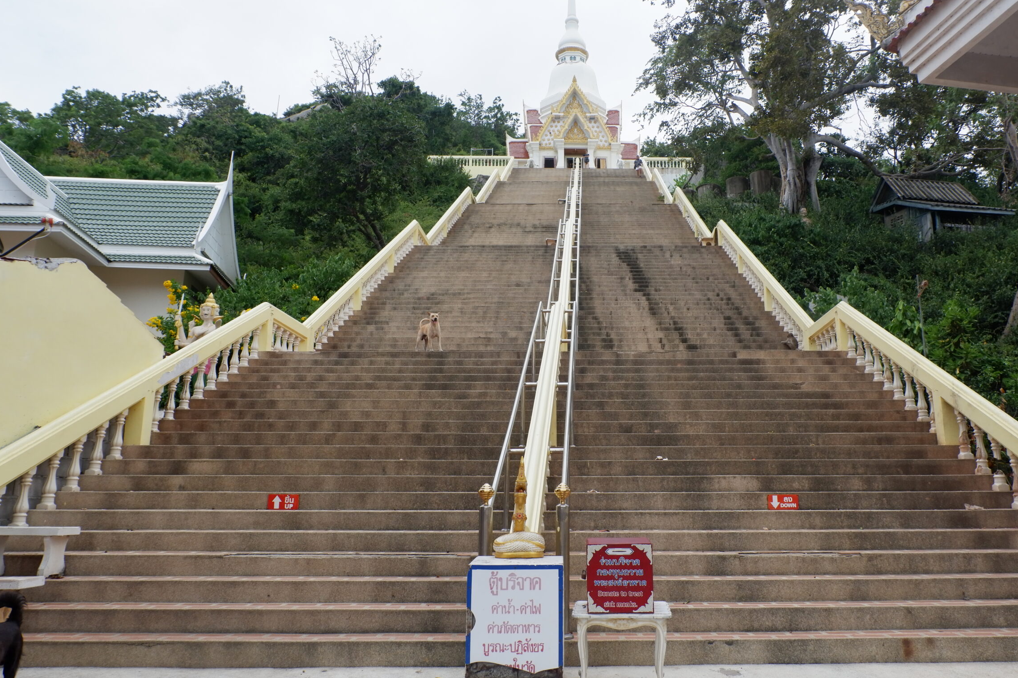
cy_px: 301
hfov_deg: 67.2
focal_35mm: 27
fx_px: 763
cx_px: 556
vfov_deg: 47.8
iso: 400
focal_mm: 16
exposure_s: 1/480
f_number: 8
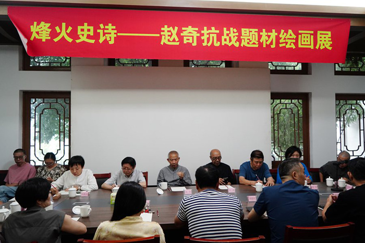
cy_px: 122
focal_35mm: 24
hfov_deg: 73.7
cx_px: 182
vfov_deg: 53.2
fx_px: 243
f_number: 4
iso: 3200
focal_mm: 24
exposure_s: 1/125
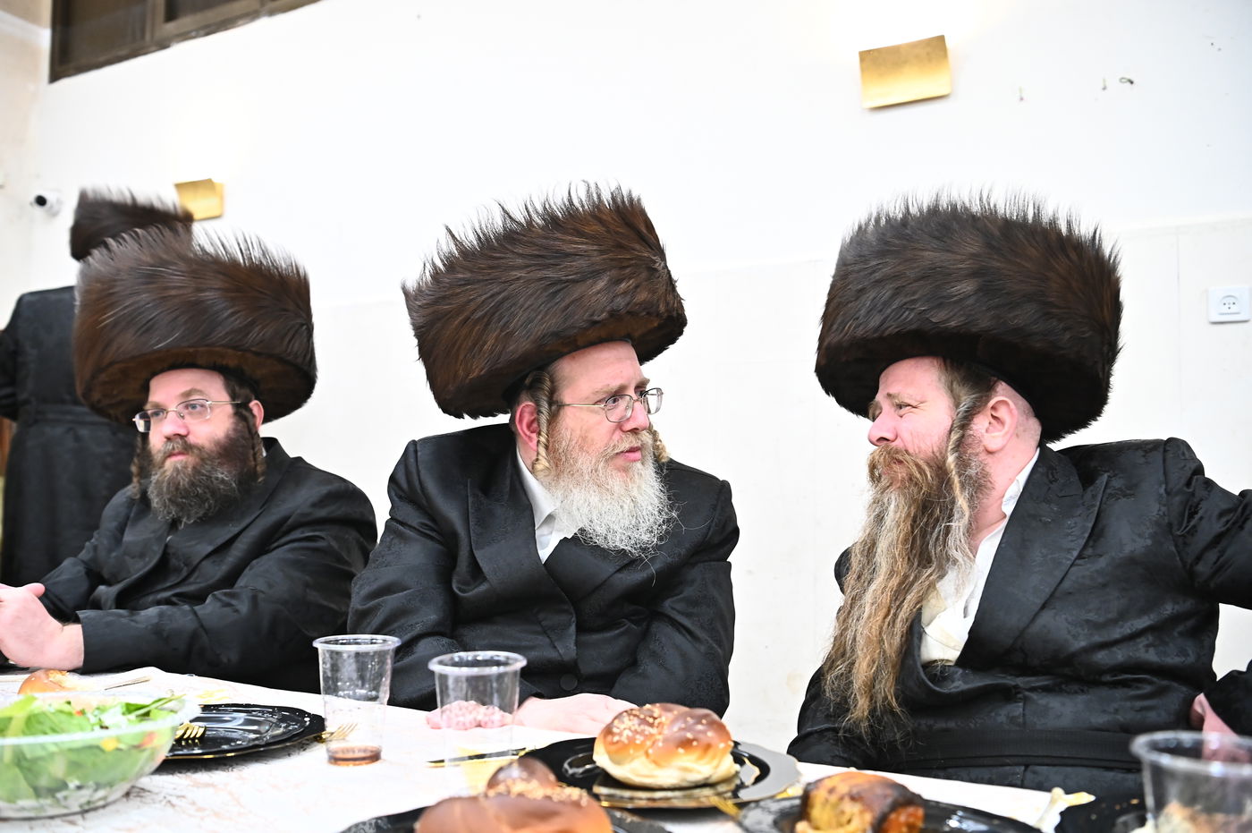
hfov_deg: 58.8
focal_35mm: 32
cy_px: 416
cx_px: 626
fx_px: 1112
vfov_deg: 41.0
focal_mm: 32
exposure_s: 1/200
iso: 3200
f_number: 4
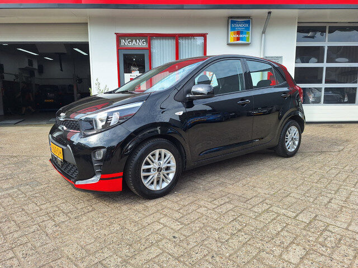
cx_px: 179
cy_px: 134
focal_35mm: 23
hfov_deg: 73.9
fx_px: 238
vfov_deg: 58.9
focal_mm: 5.54
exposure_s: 1/1015
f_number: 1.8
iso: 40
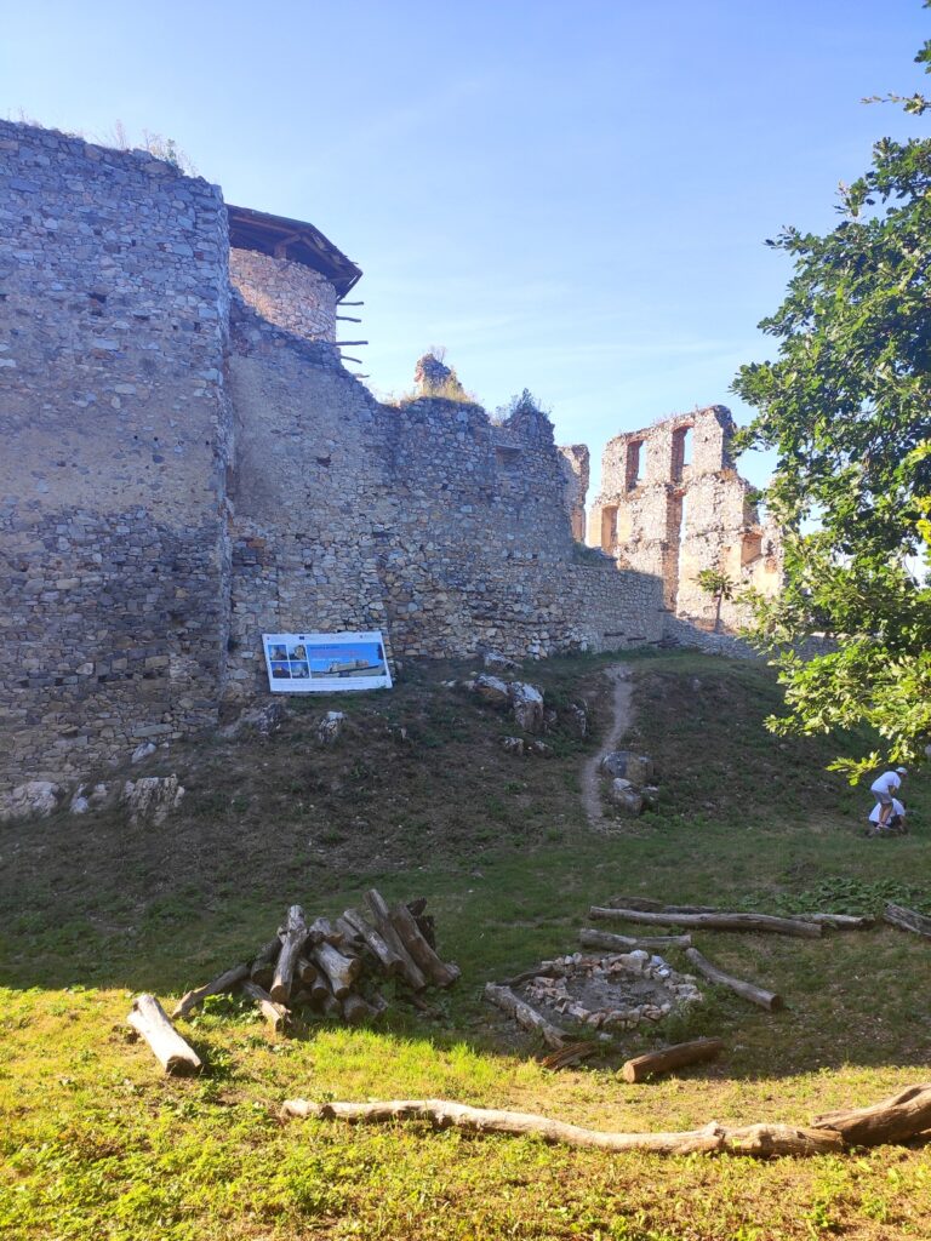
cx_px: 466
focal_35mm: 25
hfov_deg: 54.9
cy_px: 620
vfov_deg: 69.4
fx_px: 897
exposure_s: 1/850
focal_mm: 4.74
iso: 112
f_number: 1.79
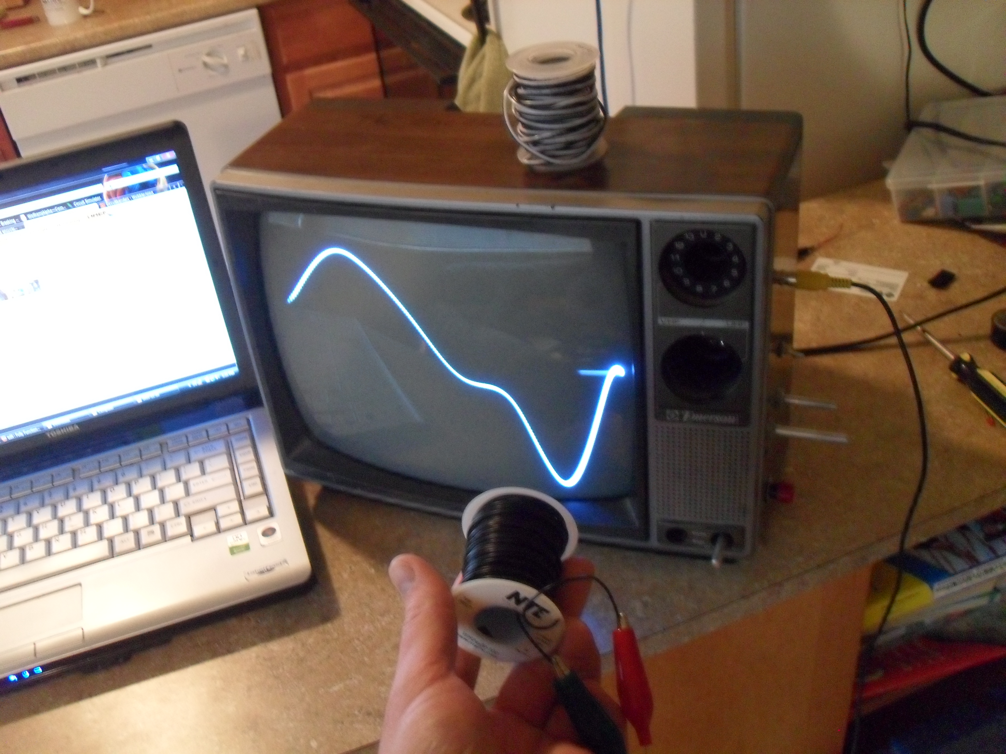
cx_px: 503
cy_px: 377
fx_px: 1017
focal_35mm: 35
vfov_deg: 40.7
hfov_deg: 52.6
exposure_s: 1/15
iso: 400
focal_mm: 6.2
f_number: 2.8
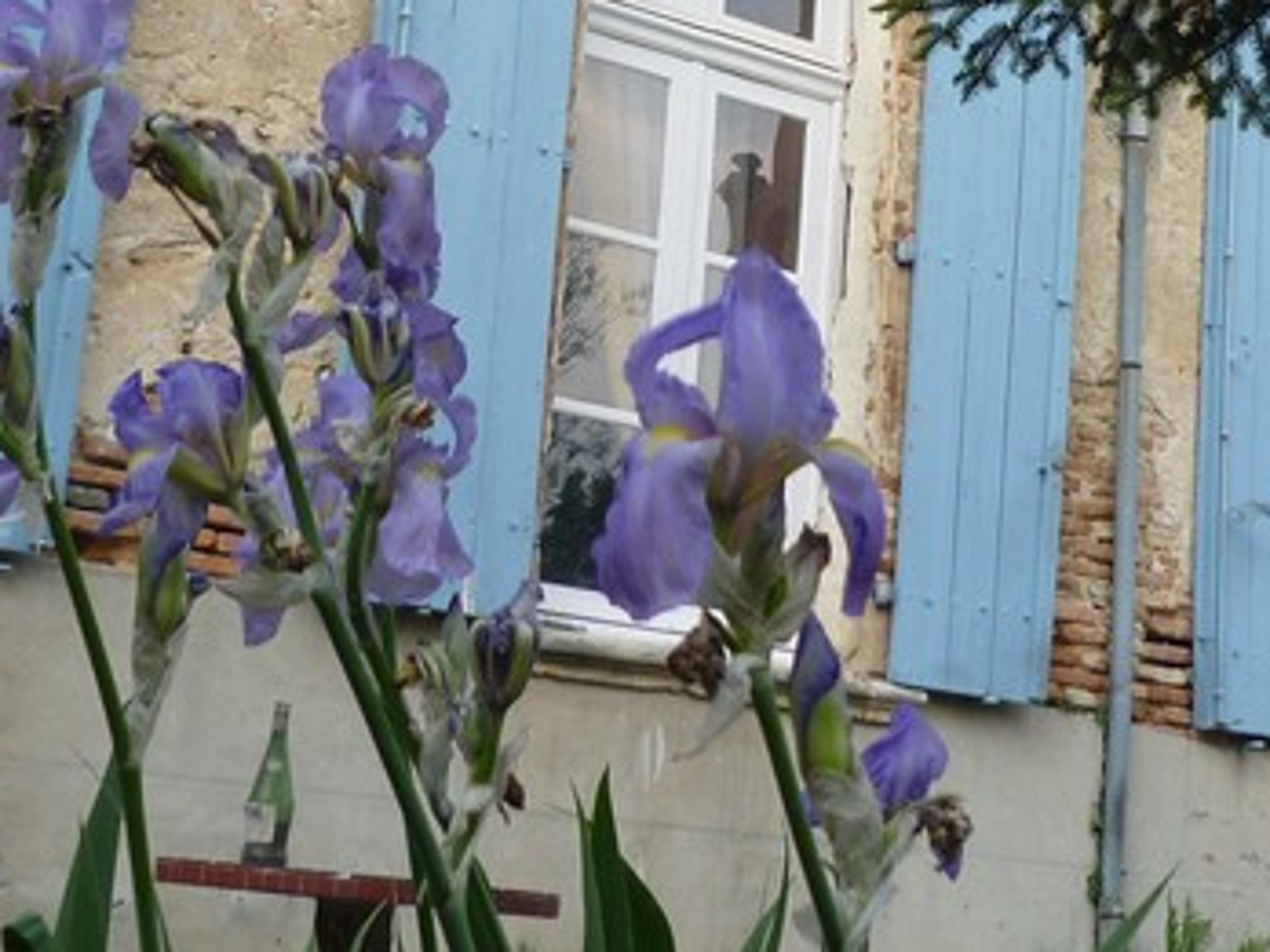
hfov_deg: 21.9
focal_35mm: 89
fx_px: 3265
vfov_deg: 16.2
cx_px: 843
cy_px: -58
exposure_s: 1/200
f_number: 2.8
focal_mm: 5.5
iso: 80
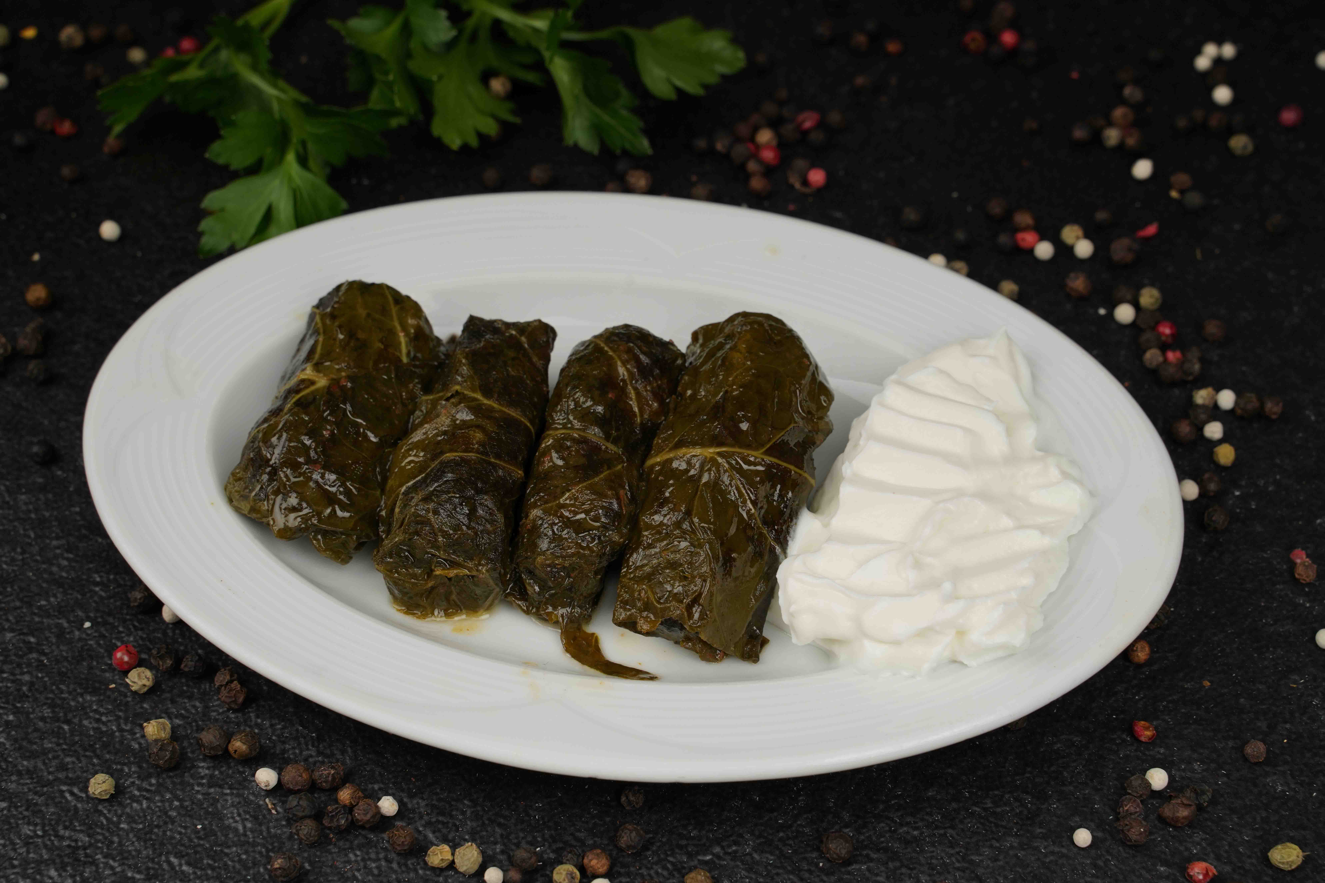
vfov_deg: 22.3
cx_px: 662
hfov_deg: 32.9
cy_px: 442
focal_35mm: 61
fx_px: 2245
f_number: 11
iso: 400
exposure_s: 1/250
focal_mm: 61
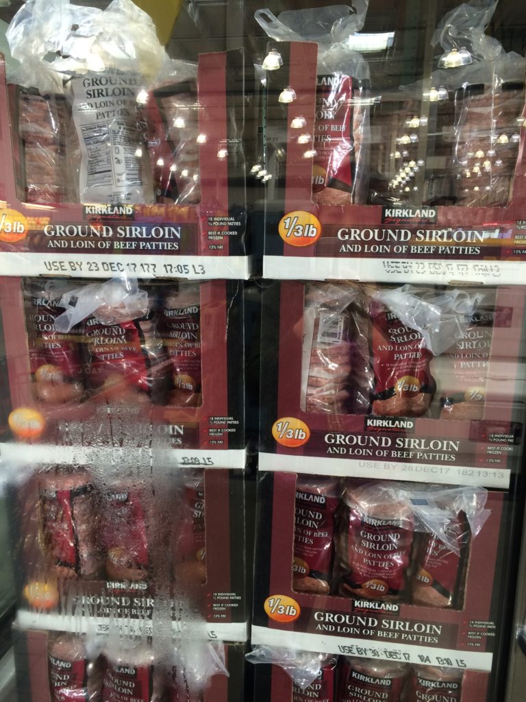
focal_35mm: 29
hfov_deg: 48.2
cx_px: 263
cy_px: 351
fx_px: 588
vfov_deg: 61.7
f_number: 2.2
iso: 50
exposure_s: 1/30
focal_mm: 4.15
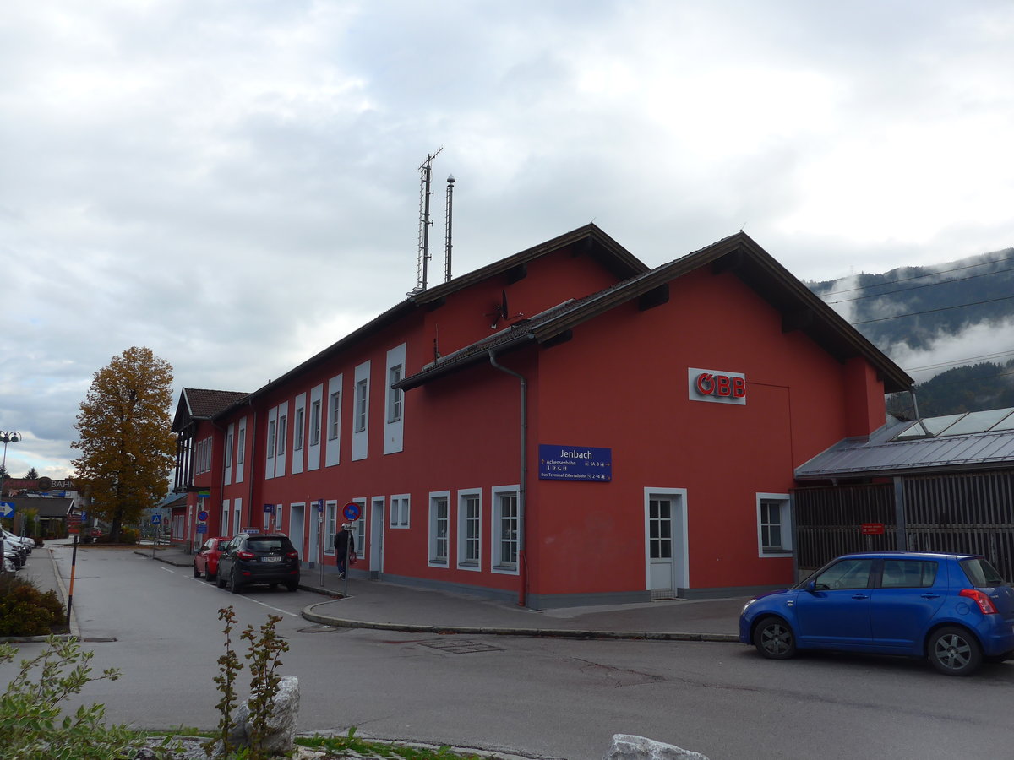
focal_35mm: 29
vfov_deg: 48.2
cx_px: 507
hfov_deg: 61.7
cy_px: 380
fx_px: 849
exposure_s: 1/800
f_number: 2.8
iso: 80
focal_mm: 6
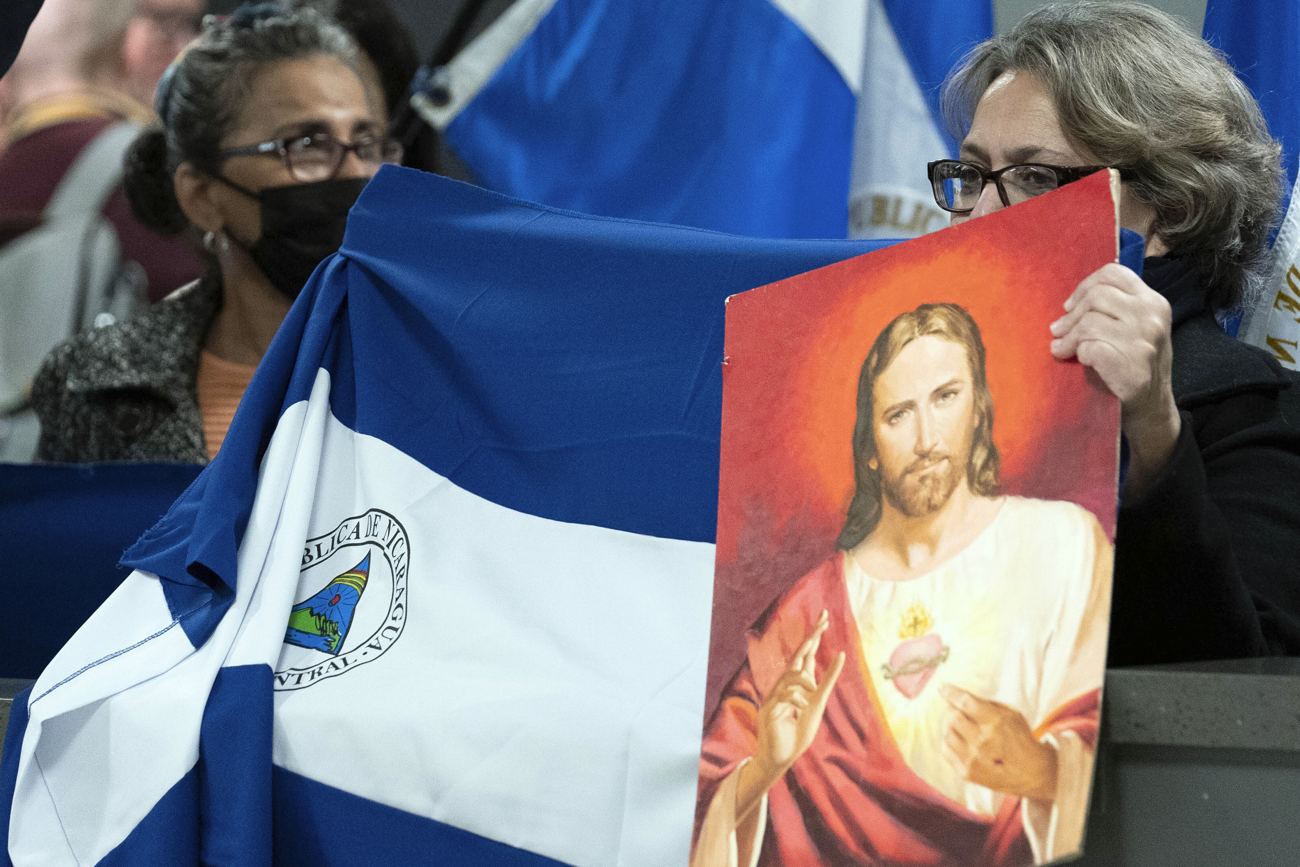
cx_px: 803
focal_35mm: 266
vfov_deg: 5.2
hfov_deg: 7.7
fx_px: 9605
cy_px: 361
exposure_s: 1/320
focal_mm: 200
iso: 5000
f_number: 3.5
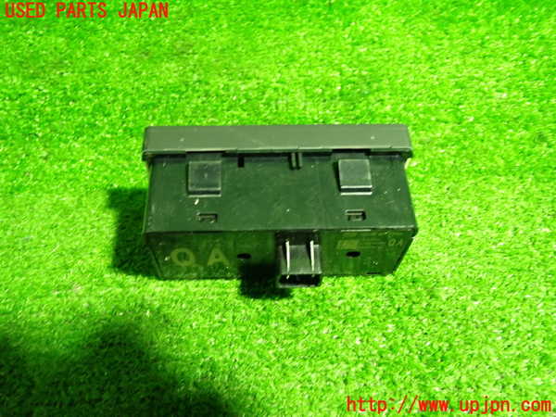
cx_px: 278
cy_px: 208
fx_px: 482
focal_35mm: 30
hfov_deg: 60.0
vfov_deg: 46.8
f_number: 2.3
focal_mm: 5.4
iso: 800
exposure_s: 1/25
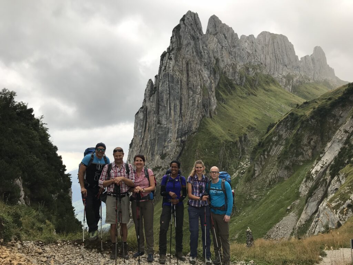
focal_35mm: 28
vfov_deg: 49.7
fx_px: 286
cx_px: 176
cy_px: 132
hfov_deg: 63.4
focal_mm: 3.99
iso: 20
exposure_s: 1/159
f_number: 1.8
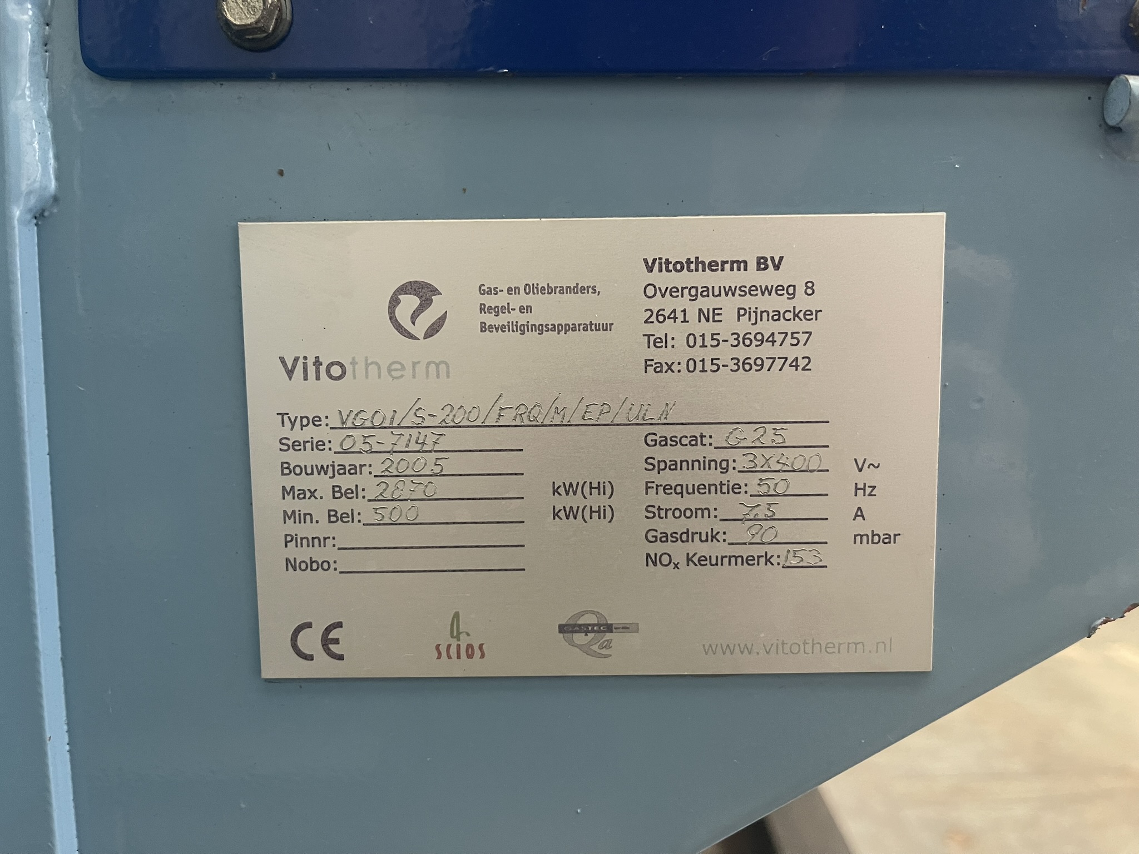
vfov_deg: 54.9
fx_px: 823
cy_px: 427
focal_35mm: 25
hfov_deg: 69.4
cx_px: 570
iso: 400
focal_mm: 5.1
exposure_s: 1/60
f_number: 1.6
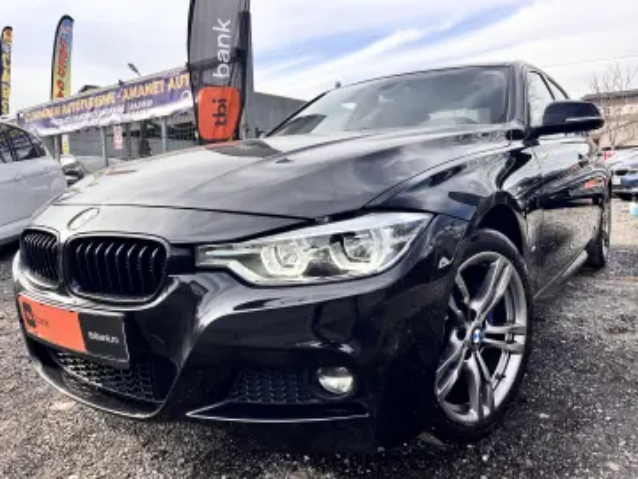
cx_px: 319
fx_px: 479
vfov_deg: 53.1
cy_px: 240
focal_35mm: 26
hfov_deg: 67.3
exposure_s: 1/1163
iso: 50
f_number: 1.6
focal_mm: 5.1
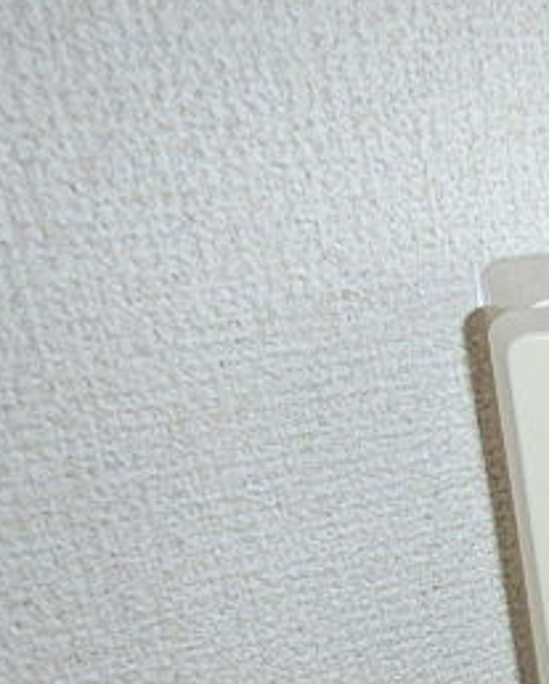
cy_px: 602
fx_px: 1176
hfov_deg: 22.3
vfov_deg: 31.1
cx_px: 790
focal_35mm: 58
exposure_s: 1/30
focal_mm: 4.3
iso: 200
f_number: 2.8
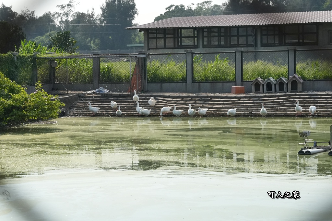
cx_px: 166
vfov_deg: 13.0
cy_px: 110
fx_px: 968
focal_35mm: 105
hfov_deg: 19.5
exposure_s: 1/4000
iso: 2500
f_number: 11
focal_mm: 70
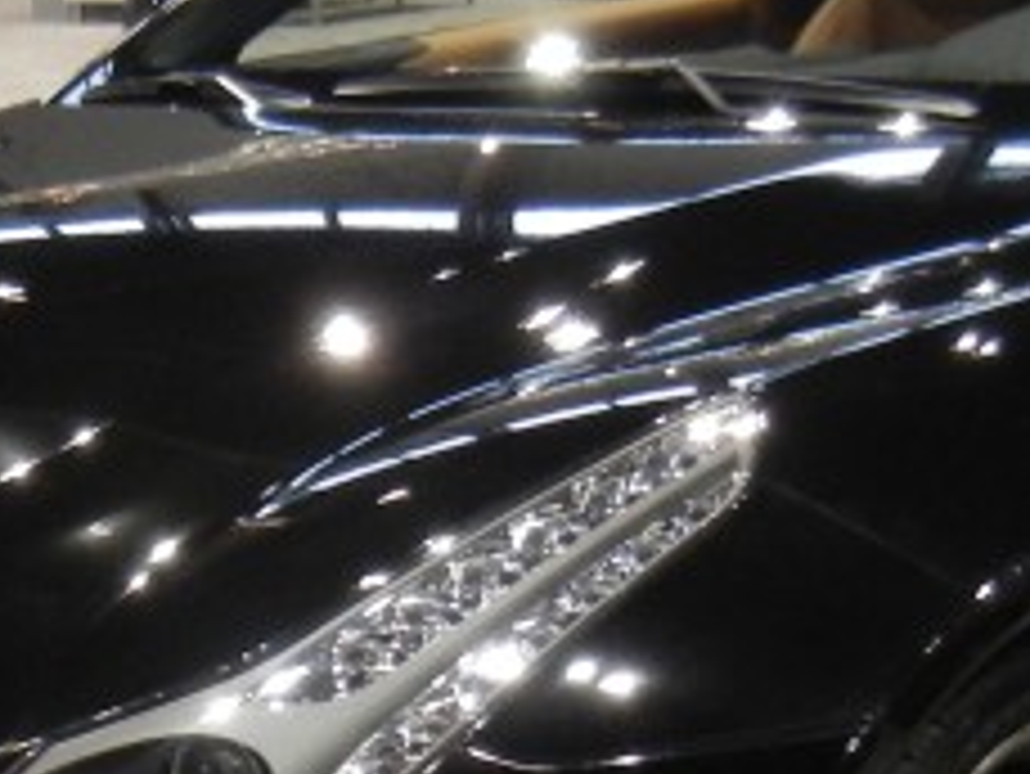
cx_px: -166
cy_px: 796
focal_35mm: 134
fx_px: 3989
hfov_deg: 14.3
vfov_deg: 11.0
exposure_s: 1/46.8
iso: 400
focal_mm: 5.4
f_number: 3.5
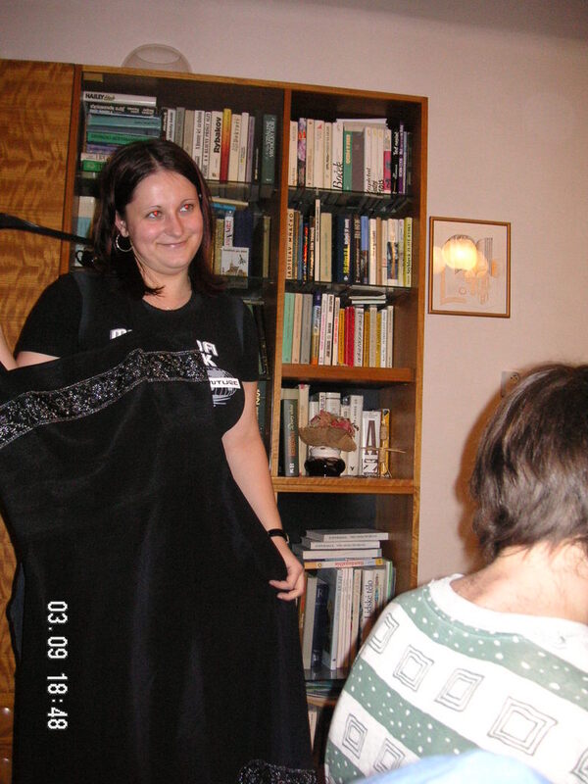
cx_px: 294
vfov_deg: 50.1
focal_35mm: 37
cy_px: 392
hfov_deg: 38.7
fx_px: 838
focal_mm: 6.1
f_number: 2.8
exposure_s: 1/45
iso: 160
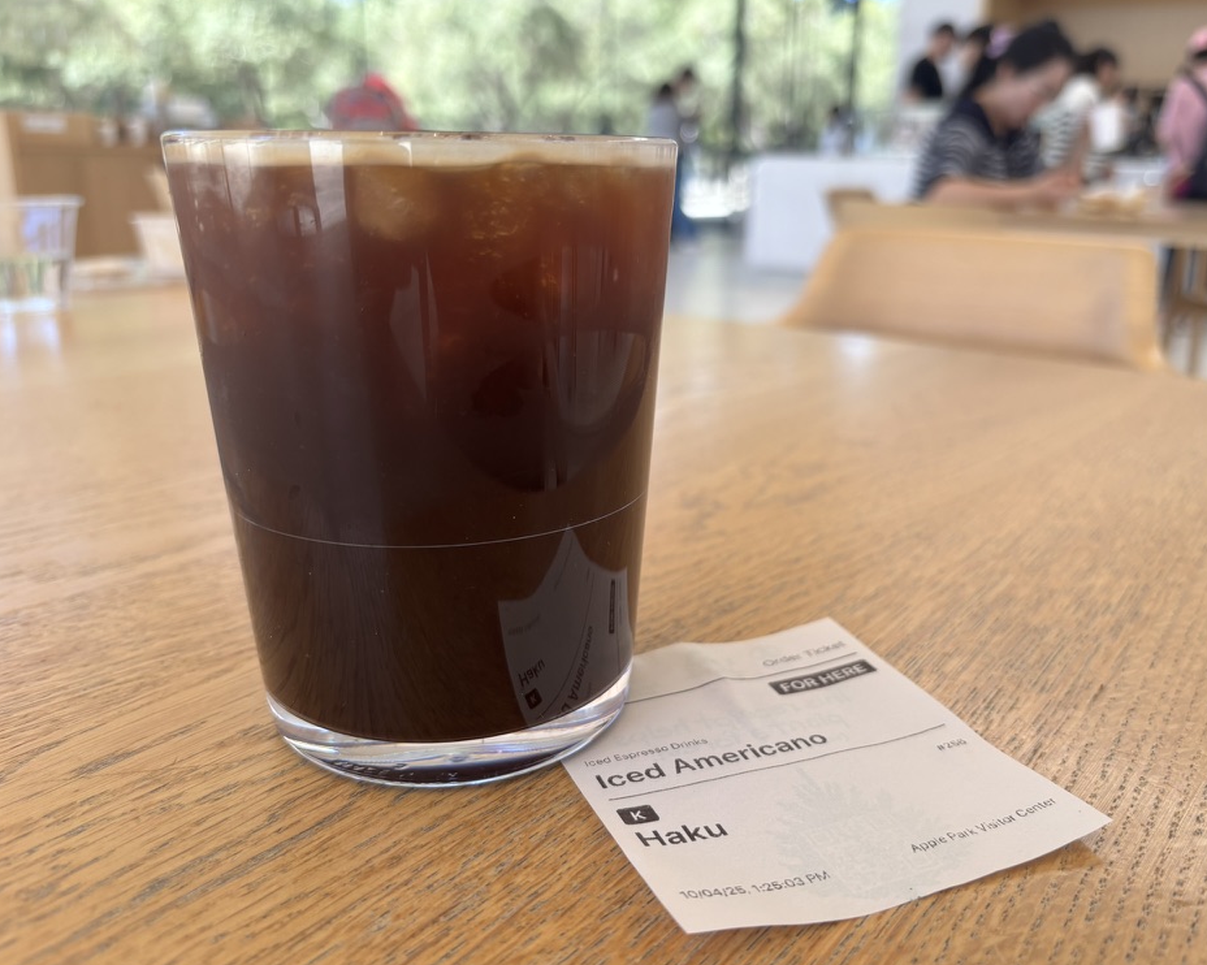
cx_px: 662
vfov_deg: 51.5
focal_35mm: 28
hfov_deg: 62.1
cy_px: 481
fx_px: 1000
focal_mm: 5.96
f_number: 1.6
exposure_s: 1/380
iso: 50
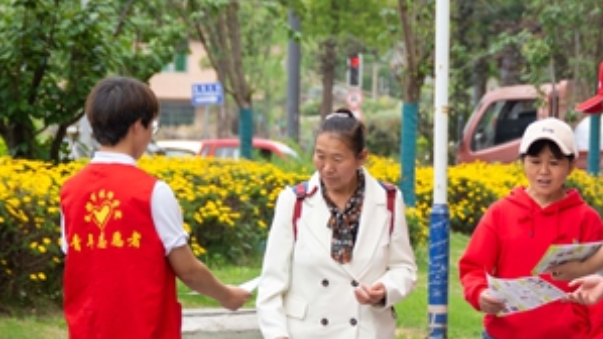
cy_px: 320
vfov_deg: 3.5
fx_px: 5582
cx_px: 379
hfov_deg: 6.2
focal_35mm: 349
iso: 200
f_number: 5.6
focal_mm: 95
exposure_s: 1/250
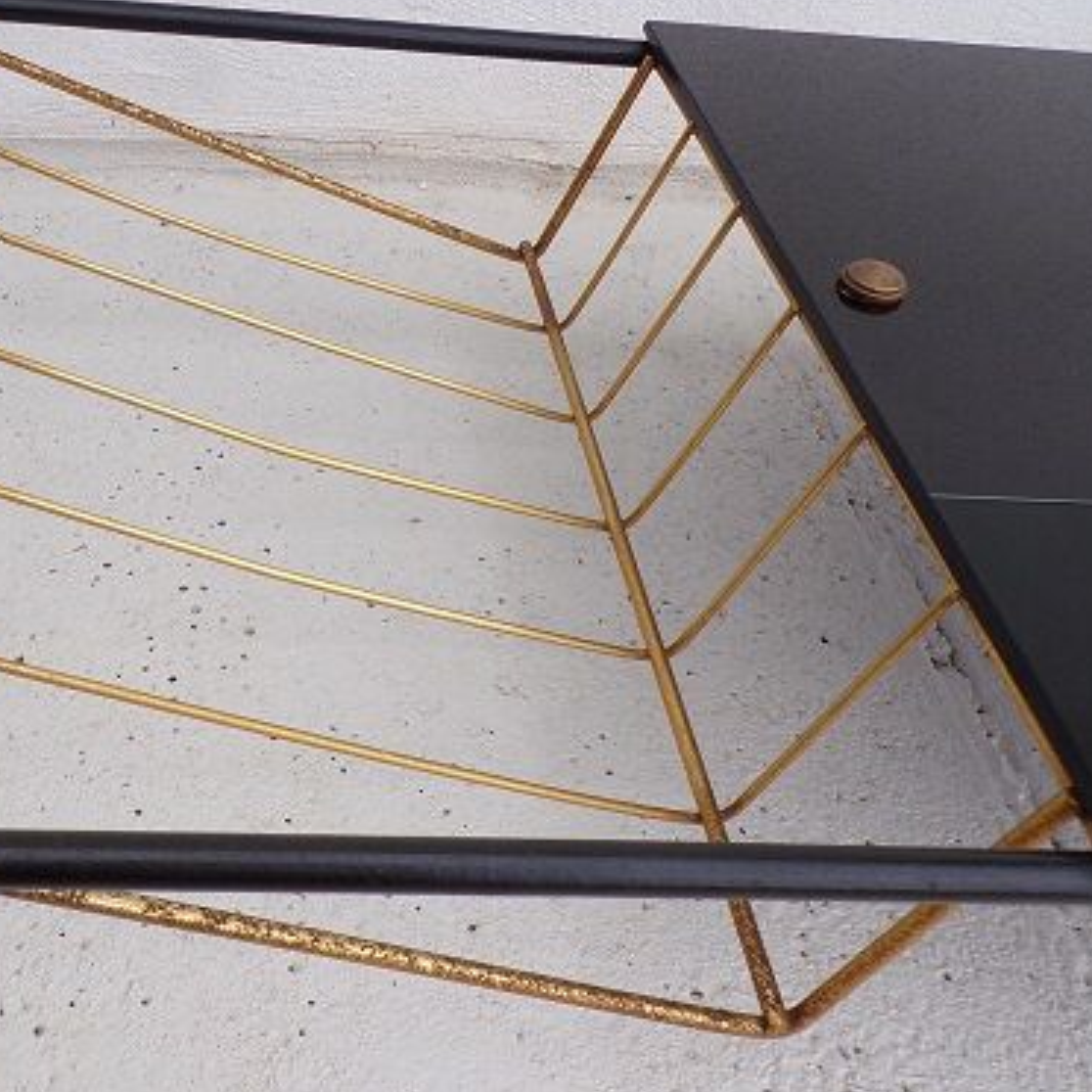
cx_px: 326
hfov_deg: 43.0
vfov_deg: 43.9
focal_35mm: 38
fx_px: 1356
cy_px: 546
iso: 80
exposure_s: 1/120
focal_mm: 4.3
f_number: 4.3
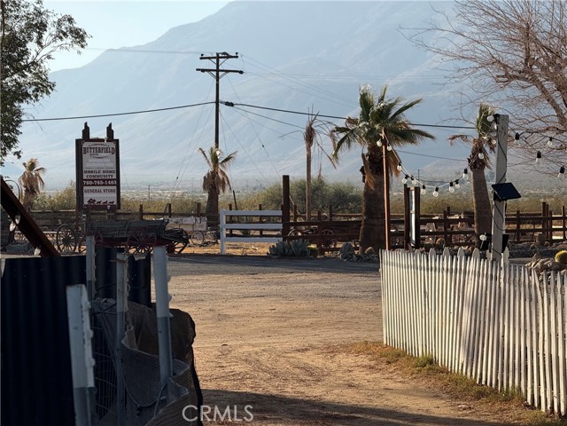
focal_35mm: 120
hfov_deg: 16.4
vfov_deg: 12.3
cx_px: 284
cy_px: 213
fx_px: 1966
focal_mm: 15.66
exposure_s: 1/1689
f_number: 2.8
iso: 50
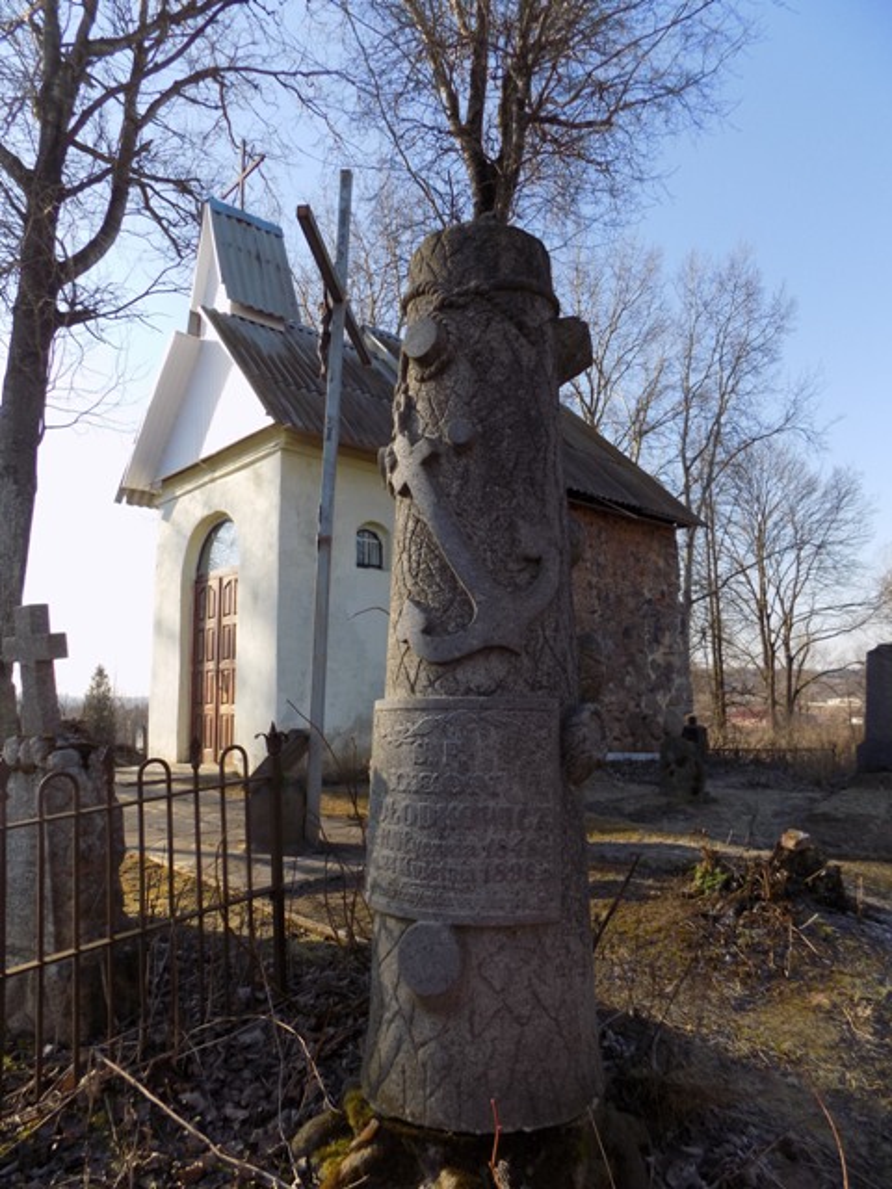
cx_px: 446
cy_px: 594
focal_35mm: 23
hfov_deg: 58.9
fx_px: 790
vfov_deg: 73.9
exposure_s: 1/500
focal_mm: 4
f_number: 3.1
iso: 80
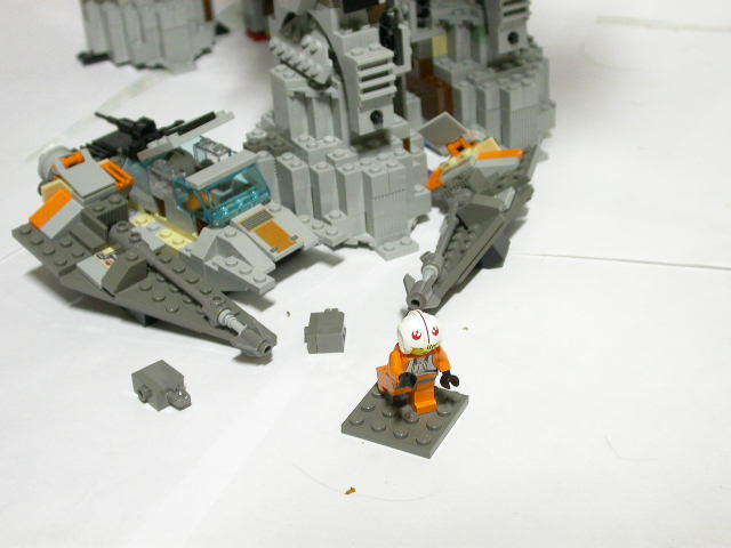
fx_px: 1183
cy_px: 274
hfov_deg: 34.3
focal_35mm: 56
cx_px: 366
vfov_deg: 26.1
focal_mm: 11.6
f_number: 3
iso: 200
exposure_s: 1/4
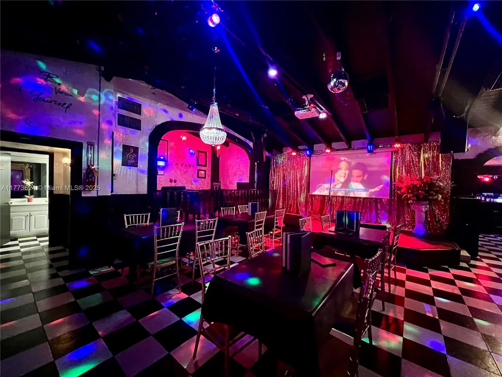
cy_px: 188
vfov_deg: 89.9
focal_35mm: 13
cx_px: 251
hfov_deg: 106.2
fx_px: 189
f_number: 1.8
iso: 1250
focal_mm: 1.57
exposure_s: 1/30
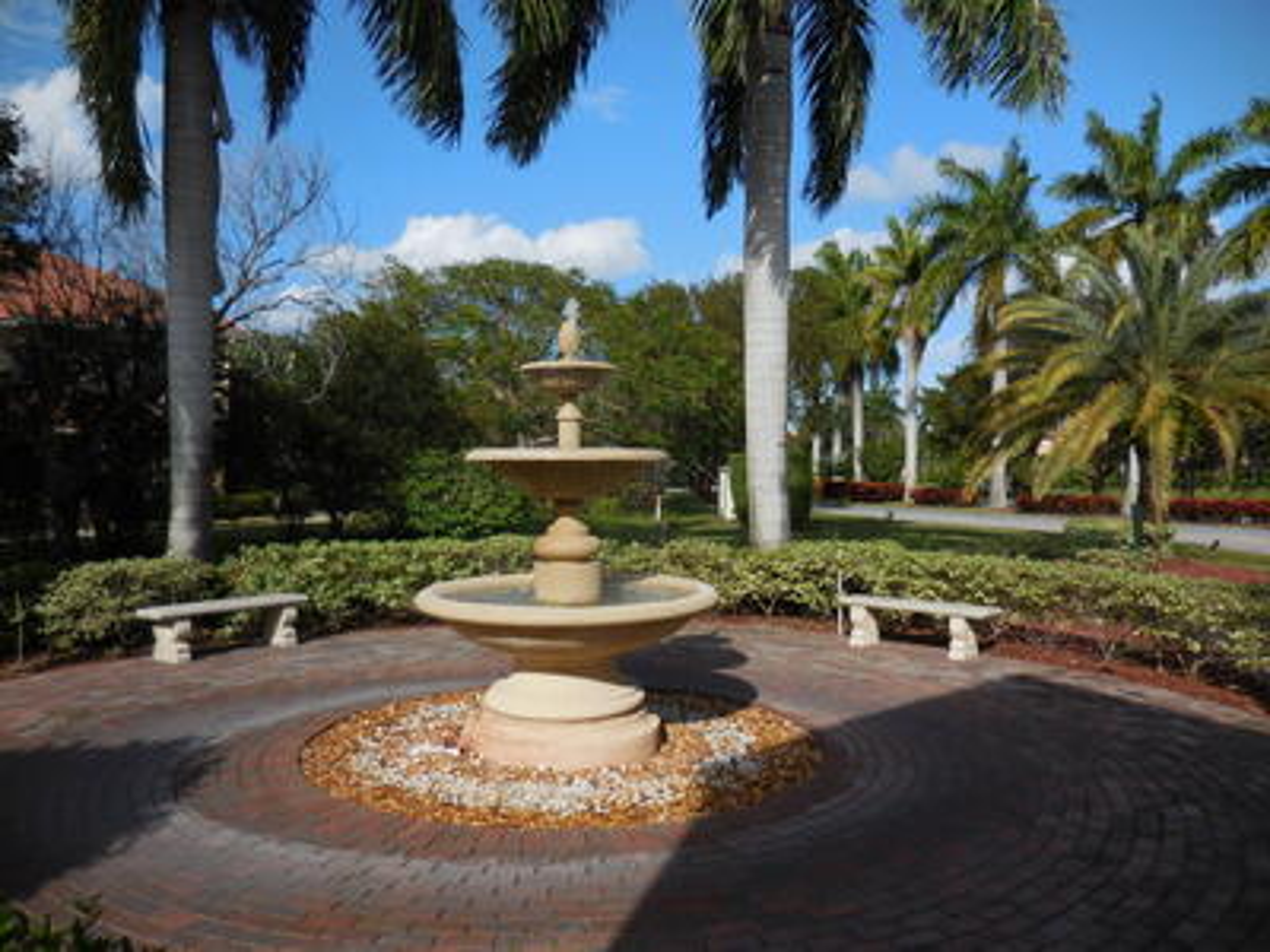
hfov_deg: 69.4
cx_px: 635
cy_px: 476
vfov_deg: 54.9
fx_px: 917
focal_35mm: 25
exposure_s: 1/2000
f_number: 3.3
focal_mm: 4.5
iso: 125
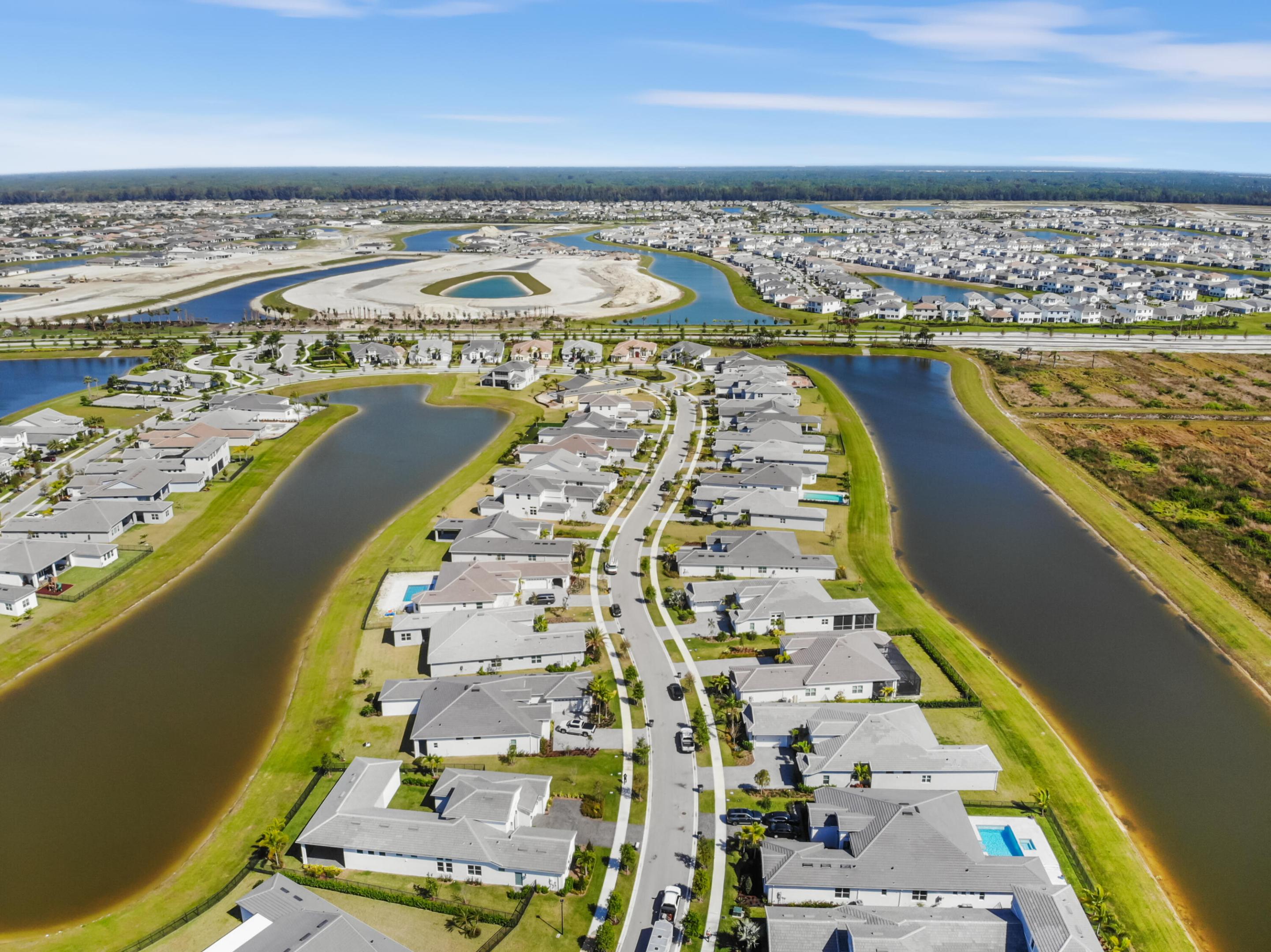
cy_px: 476
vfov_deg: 56.8
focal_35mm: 24
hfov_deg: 71.6
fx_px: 881
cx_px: 636
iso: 104
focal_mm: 4.5
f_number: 2.8
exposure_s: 1/1250
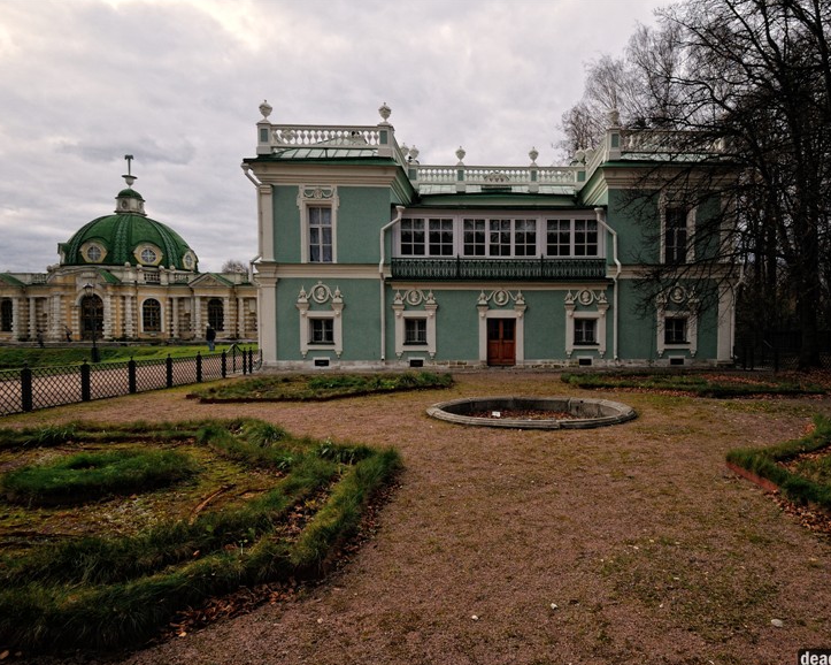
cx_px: 490
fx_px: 516
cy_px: 340
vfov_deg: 65.5
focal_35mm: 21
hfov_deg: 76.9
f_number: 9
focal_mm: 12
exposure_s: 1/100
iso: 400
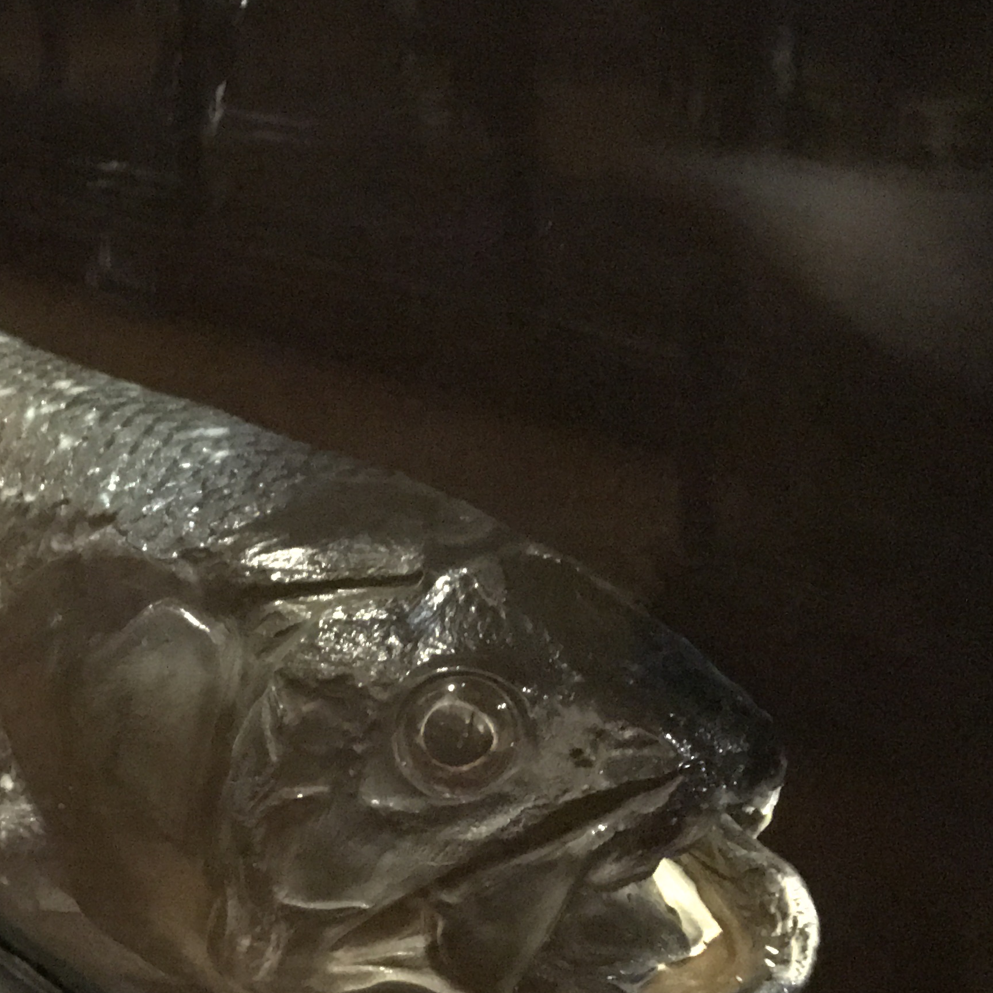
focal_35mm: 58
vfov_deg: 29.3
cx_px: 91
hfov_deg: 28.4
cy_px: 673
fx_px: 1882
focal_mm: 3.99
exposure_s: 1/4
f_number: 1.8
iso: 1000
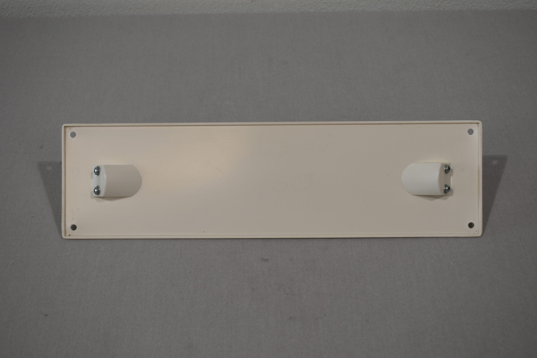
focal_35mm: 51
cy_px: 179
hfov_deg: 38.9
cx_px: 268
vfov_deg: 26.5
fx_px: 761
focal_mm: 34
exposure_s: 1/125
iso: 200
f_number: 5.6
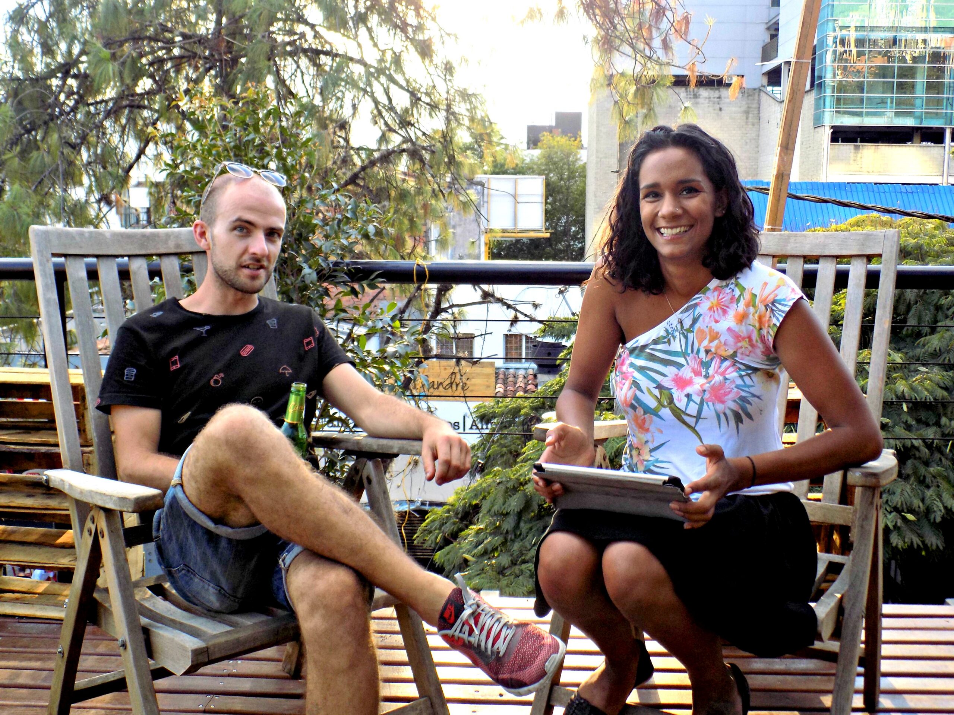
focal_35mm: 37
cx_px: 477
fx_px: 1020
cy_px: 358
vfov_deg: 38.7
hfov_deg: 50.1
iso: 80
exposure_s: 1/80
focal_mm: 6.6
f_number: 3.5
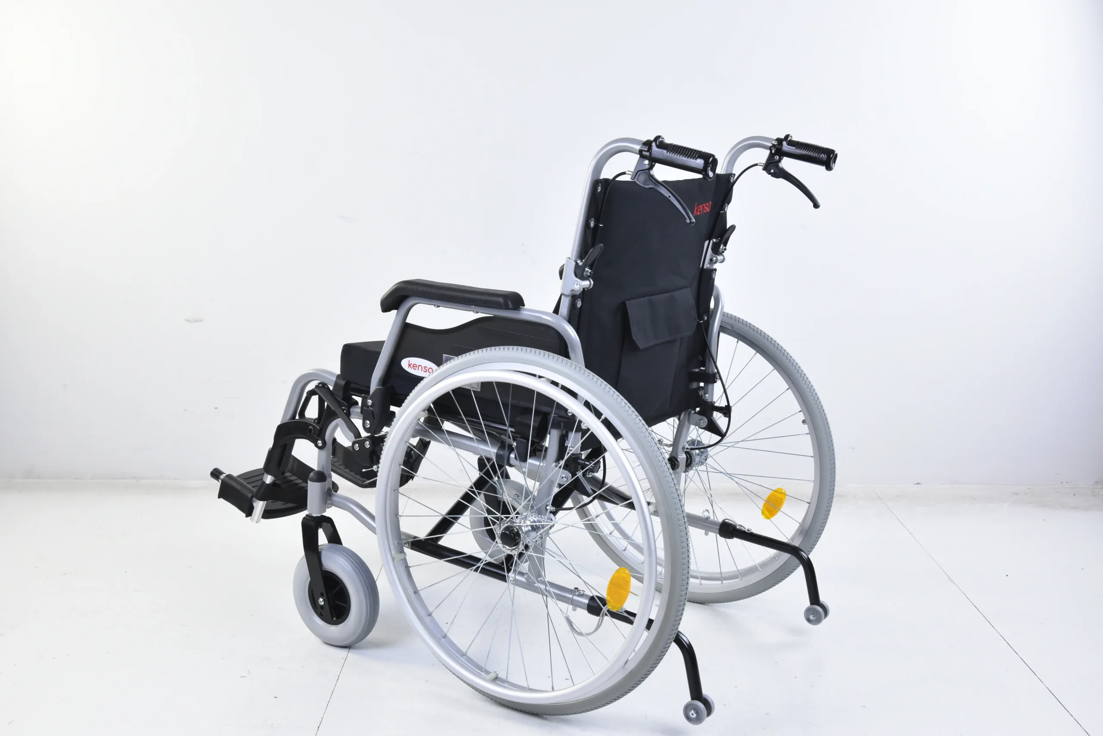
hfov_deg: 48.4
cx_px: 552
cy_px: 368
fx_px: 1226
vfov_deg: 33.4
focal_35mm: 40
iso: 3200
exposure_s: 1/30
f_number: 16
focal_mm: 40
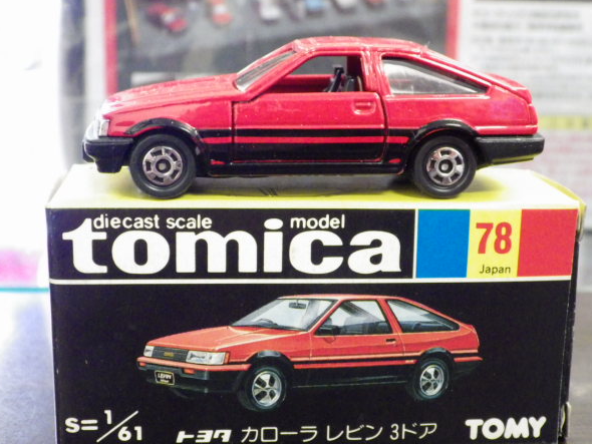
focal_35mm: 64
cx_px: 309
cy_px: 236
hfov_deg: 30.3
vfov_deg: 22.9
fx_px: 1095
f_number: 4
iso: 1600
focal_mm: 10.7
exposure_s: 1/25
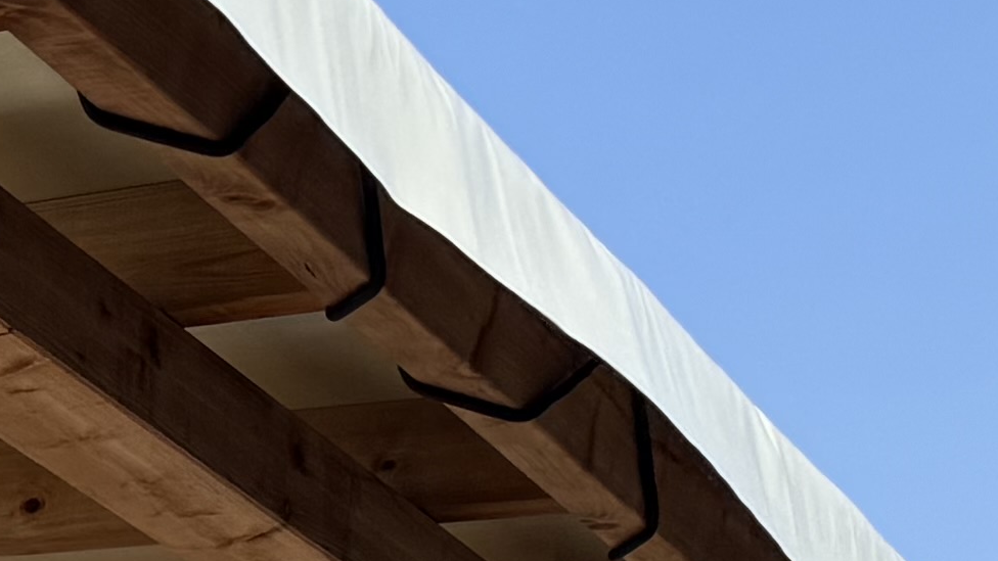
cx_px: -1461
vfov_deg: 6.8
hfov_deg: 11.4
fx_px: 4049
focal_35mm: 153
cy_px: 1977
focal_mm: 6.76
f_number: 1.78
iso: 80
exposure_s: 1/2370
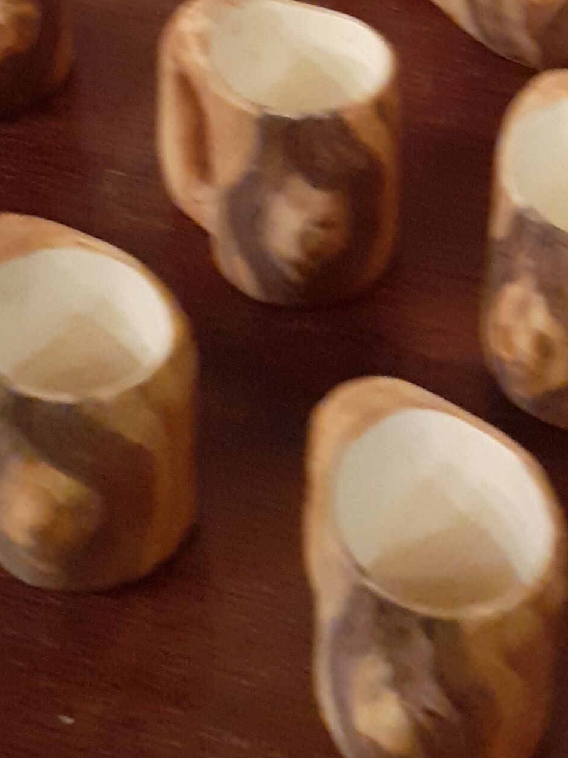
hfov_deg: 16.6
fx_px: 1926
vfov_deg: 20.9
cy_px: -123
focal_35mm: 88
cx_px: 497
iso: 500
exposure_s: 1/25
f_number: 1.9
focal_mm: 3.6
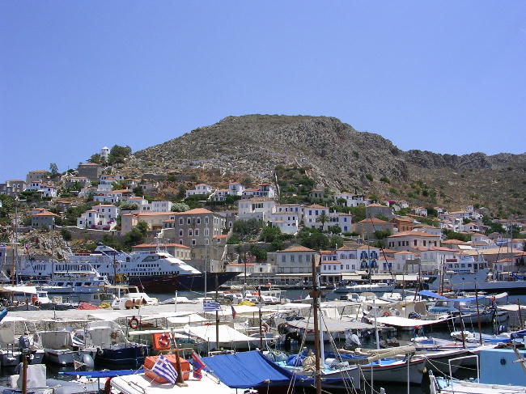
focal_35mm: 38
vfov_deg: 37.7
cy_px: 197
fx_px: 577
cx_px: 263
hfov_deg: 49.0
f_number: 5.6
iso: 50
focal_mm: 5.8
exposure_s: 1/456
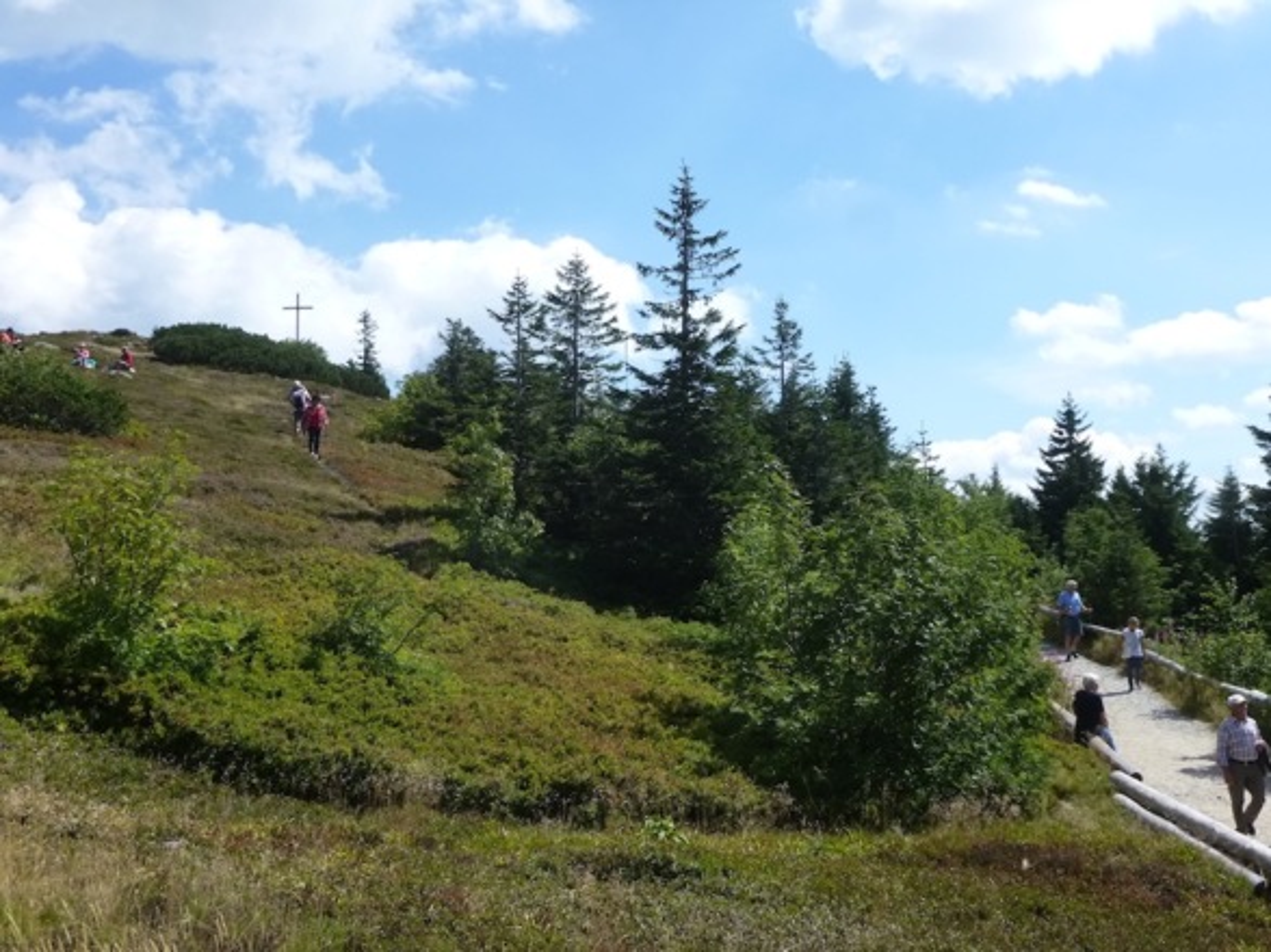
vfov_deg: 36.8
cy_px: 476
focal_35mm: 39
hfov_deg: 47.9
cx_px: 636
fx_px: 1432
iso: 160
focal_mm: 6.9
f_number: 3.7
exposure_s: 1/640
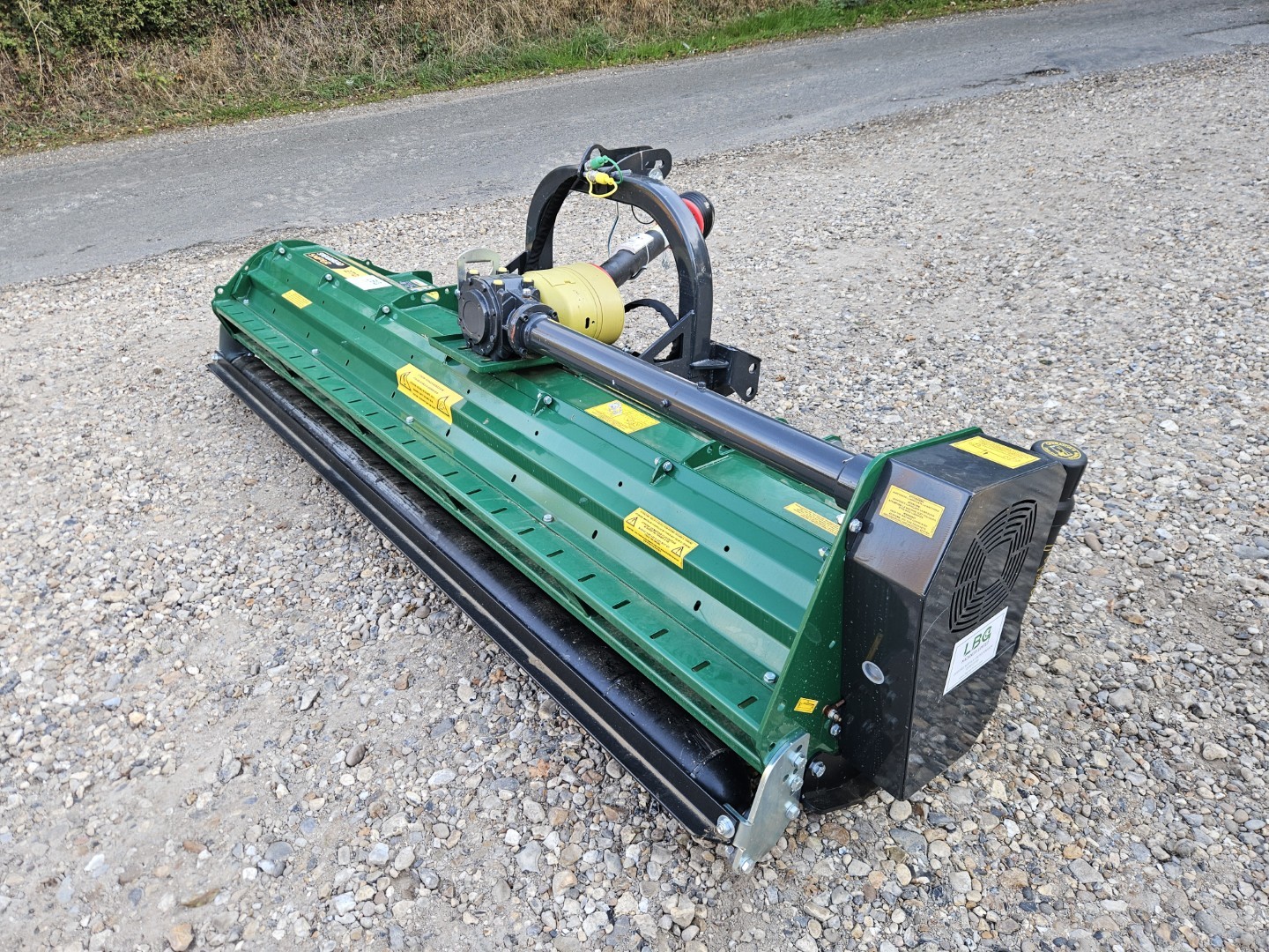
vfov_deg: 58.9
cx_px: 634
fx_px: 843
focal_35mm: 23
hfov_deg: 73.9
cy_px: 476
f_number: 1.8
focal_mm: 5.4
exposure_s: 1/180
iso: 100
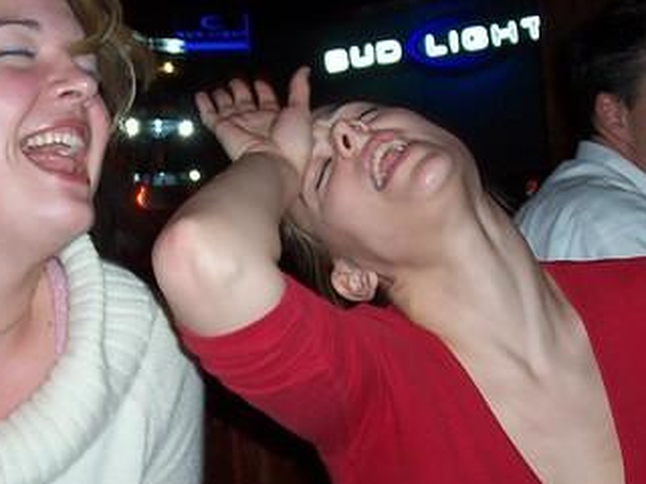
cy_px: 256
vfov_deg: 19.9
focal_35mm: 74
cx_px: 297
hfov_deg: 26.3
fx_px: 1381
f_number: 2.8
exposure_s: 1/60
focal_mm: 5.6
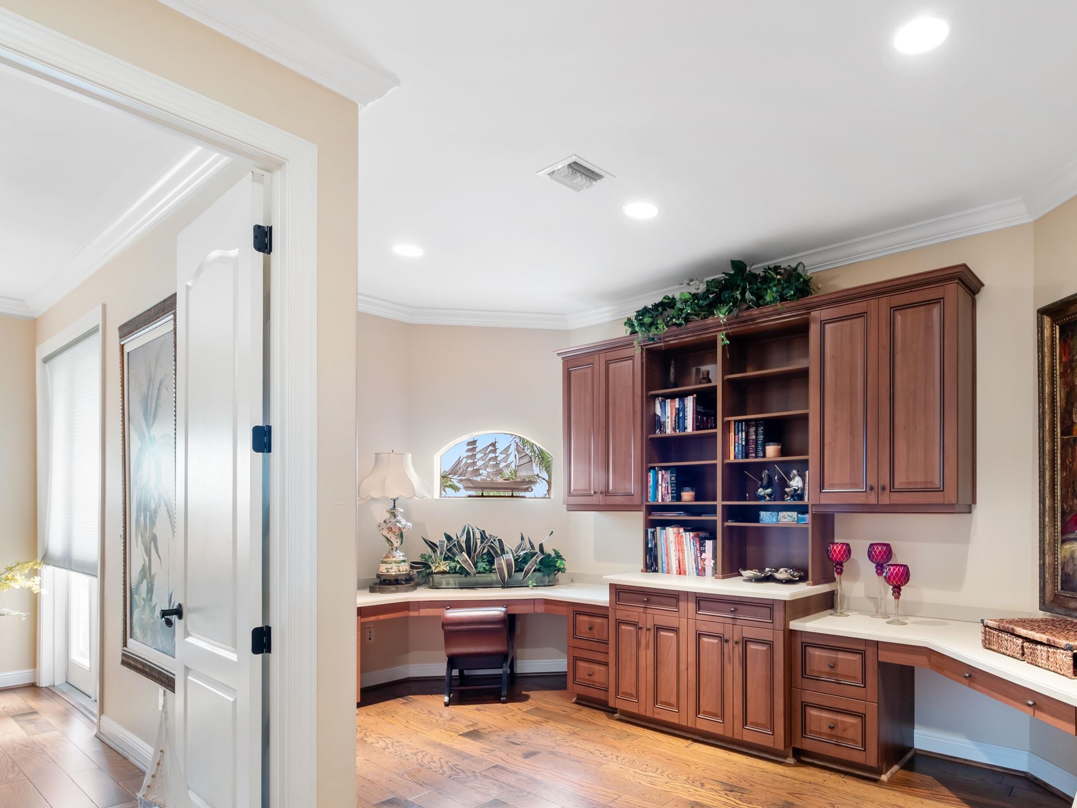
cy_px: 514
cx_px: 690
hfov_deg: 79.8
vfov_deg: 64.8
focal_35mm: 20
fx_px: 622
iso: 200
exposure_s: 1.3
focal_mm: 7
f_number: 7.1
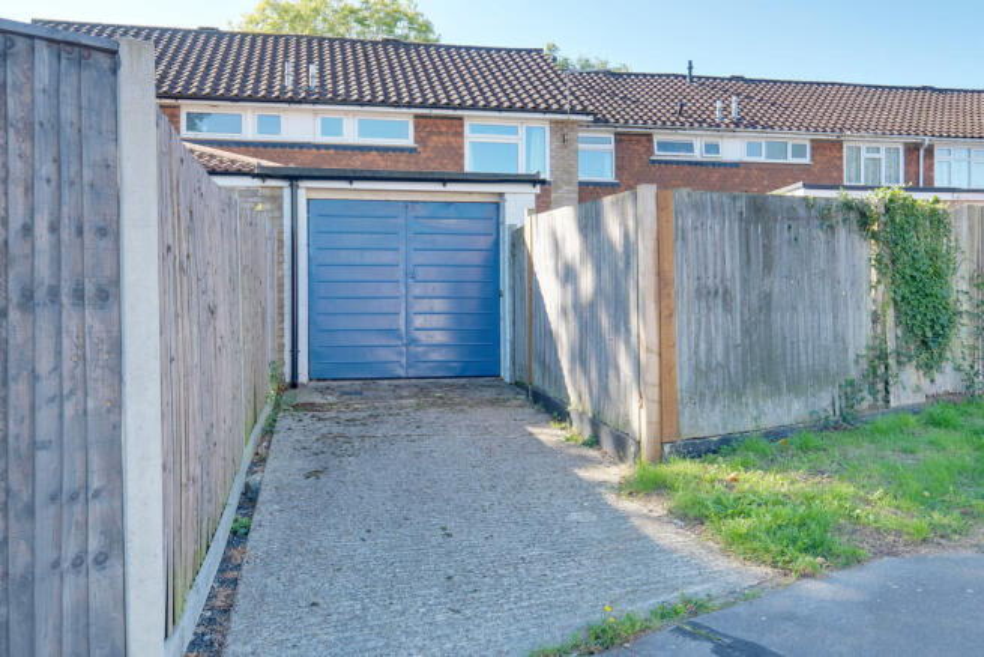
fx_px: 847
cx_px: 492
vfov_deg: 42.3
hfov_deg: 60.3
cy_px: 328
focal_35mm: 31
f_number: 9
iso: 400
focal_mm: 20.9
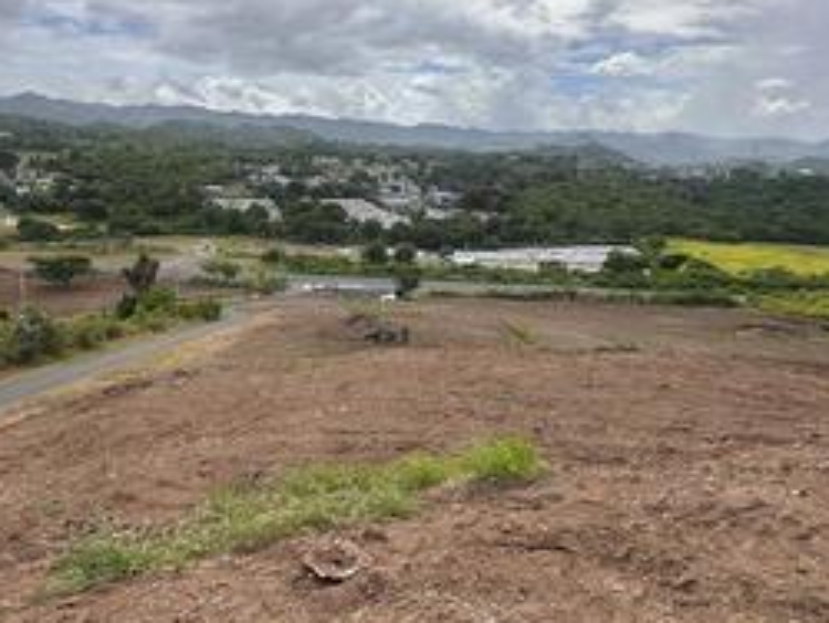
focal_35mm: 28
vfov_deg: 49.7
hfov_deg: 63.4
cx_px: 424
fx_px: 671
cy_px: 273
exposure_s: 1/2174
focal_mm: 2.22
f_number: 2.2
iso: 50
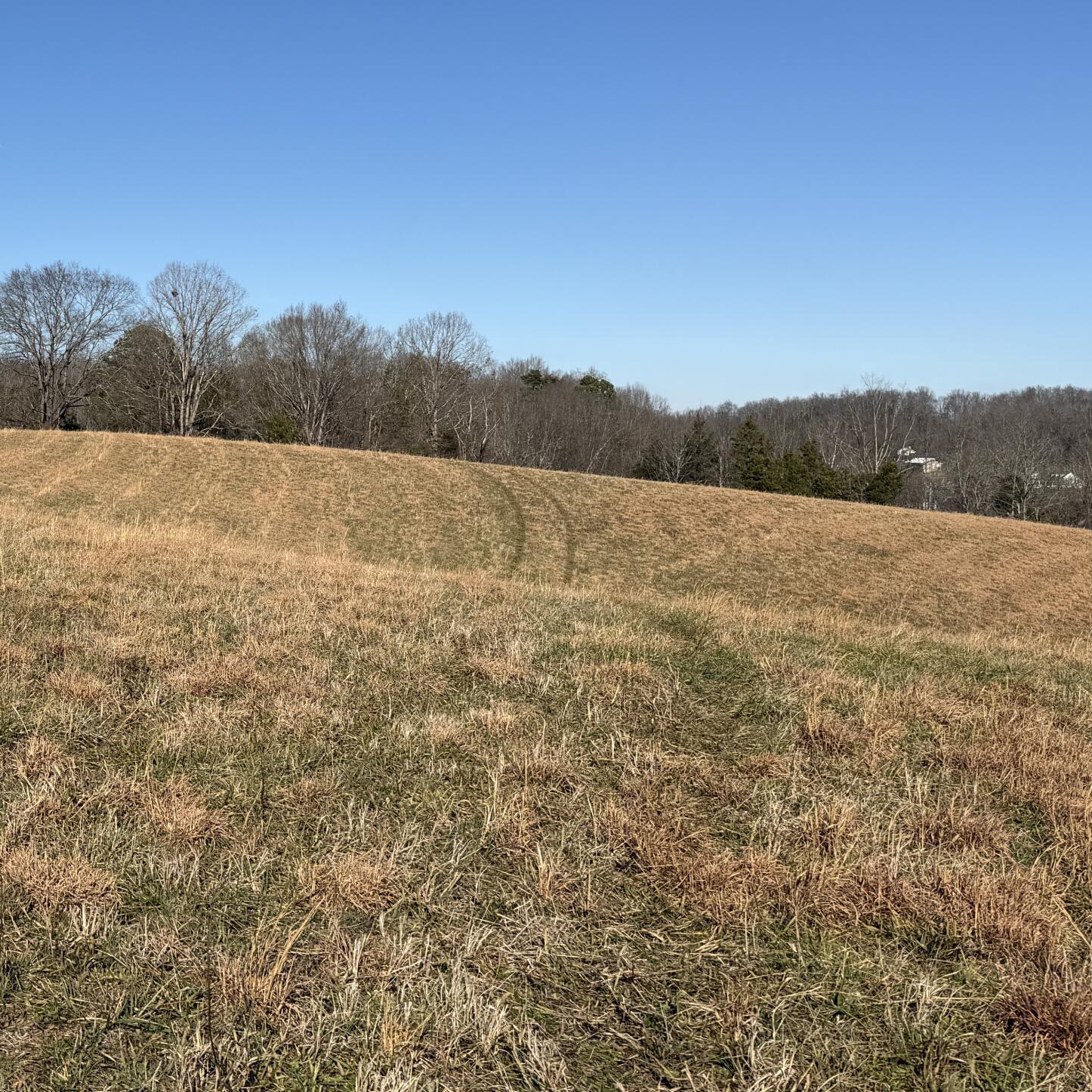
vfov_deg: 37.8
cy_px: 344
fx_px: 1570
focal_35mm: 44
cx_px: -14
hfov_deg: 34.6
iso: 80
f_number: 1.78
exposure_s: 1/7353
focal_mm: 6.76
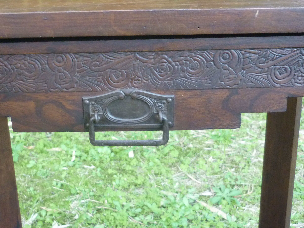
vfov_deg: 29.0
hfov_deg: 38.1
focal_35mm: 50
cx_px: 136
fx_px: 439
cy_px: 83
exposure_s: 1/30
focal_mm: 5.5
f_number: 2.8
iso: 320
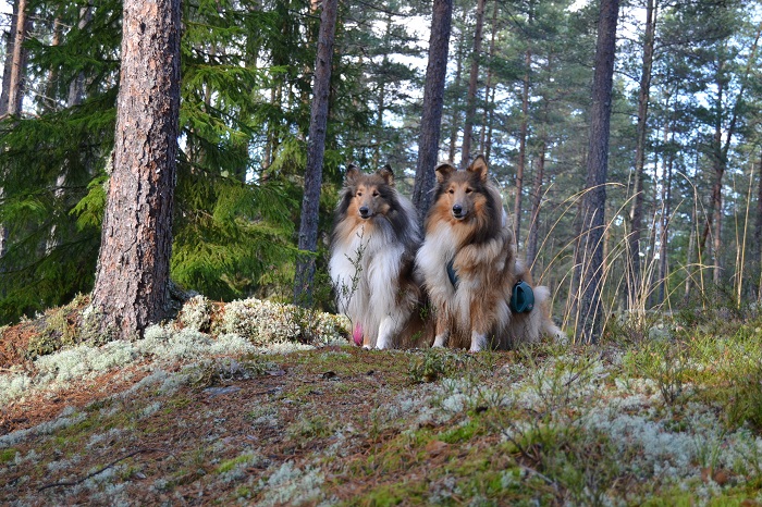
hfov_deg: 33.4
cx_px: 381
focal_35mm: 60
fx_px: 1269
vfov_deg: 22.6
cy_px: 254
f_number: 5.6
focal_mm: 40
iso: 400
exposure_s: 1/125
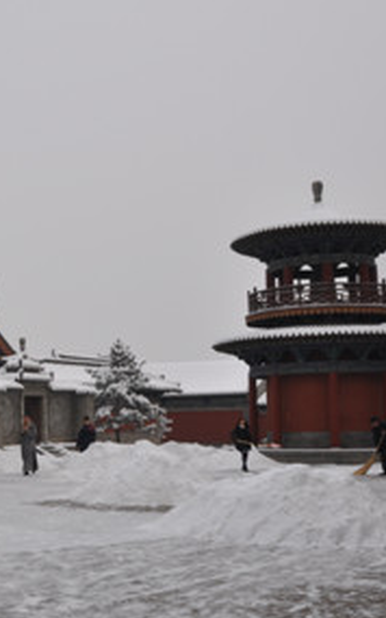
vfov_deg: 38.2
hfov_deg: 22.8
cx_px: -56
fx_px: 893
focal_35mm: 53
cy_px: 339
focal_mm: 18
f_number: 13
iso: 200
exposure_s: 1/160
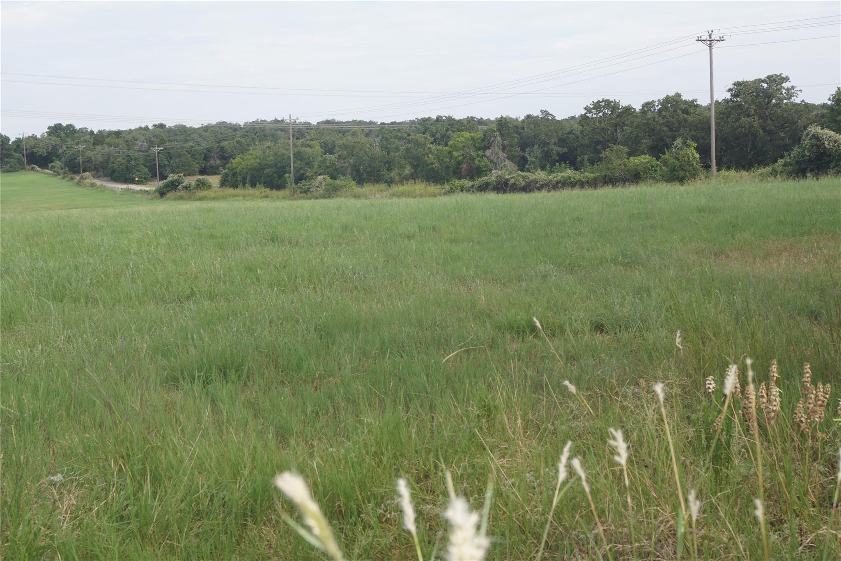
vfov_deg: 31.9
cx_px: 420
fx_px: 981
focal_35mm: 42
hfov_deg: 46.4
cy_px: 280
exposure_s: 1/160
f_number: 6.3
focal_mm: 28
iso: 100
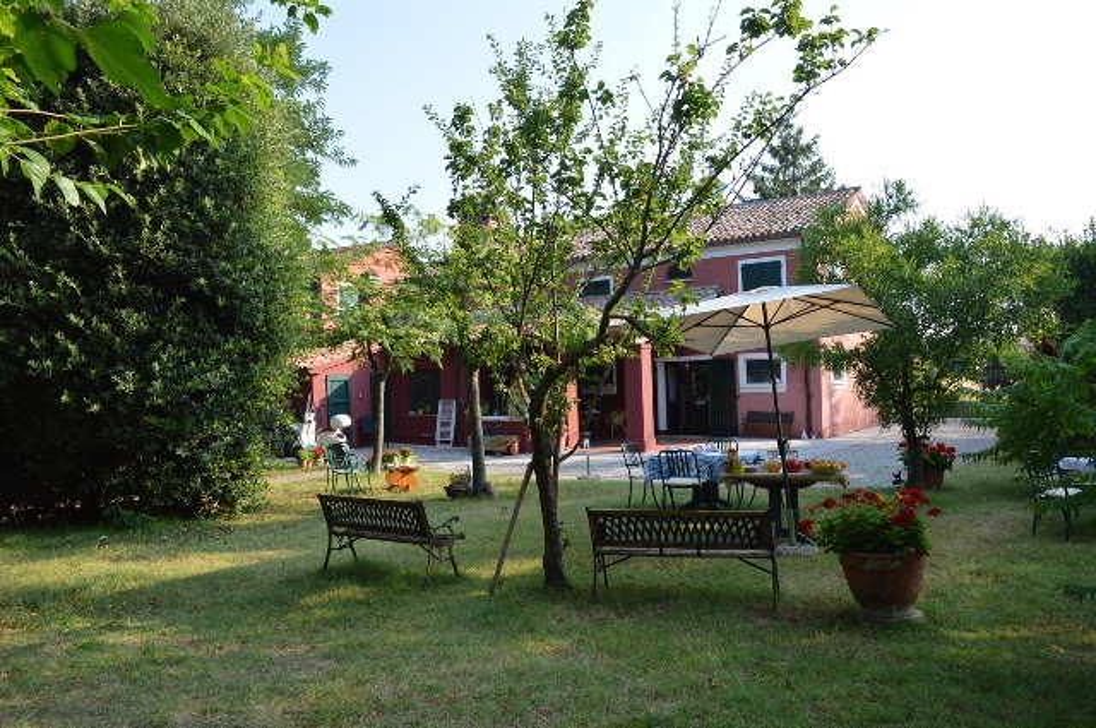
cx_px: 548
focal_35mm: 27
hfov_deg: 67.4
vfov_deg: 47.8
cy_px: 364
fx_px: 821
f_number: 6.3
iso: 100
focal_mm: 18
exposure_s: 1/160
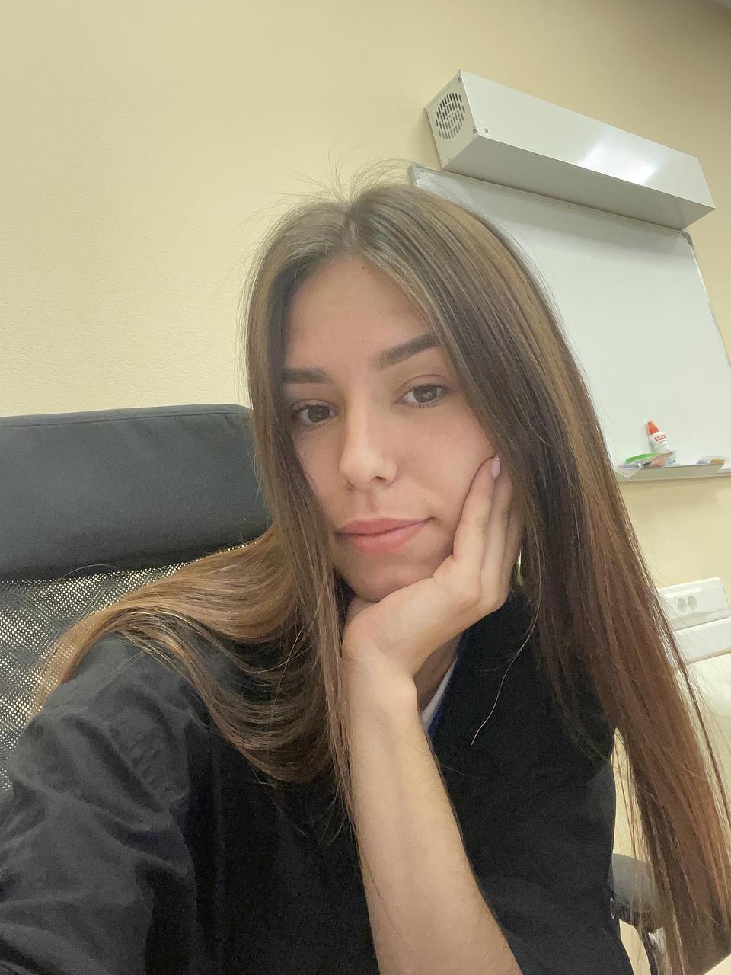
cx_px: 366
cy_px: 488
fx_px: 845
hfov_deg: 46.8
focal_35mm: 30
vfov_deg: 60.0
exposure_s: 1/40
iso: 400
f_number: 2.2
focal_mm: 2.71
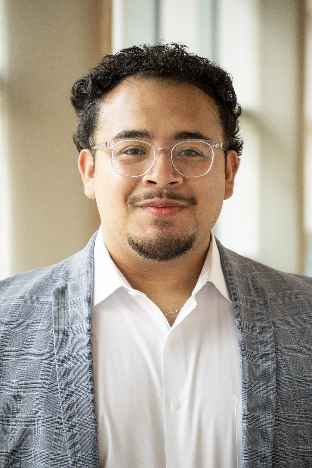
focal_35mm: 150
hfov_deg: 9.1
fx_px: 1950
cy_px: 234
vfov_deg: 13.7
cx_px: 156
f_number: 4.5
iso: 400
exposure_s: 1/80
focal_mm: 100
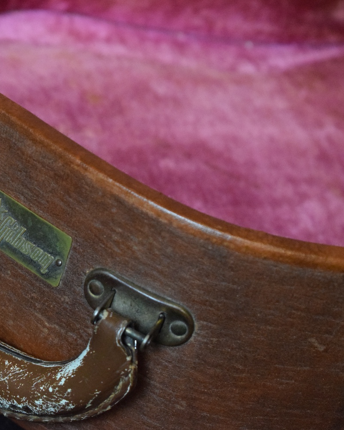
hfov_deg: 13.1
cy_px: 216
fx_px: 1485
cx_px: 54
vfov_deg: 16.5
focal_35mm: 117
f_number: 5.6
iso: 6400
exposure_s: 1/60
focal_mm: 55
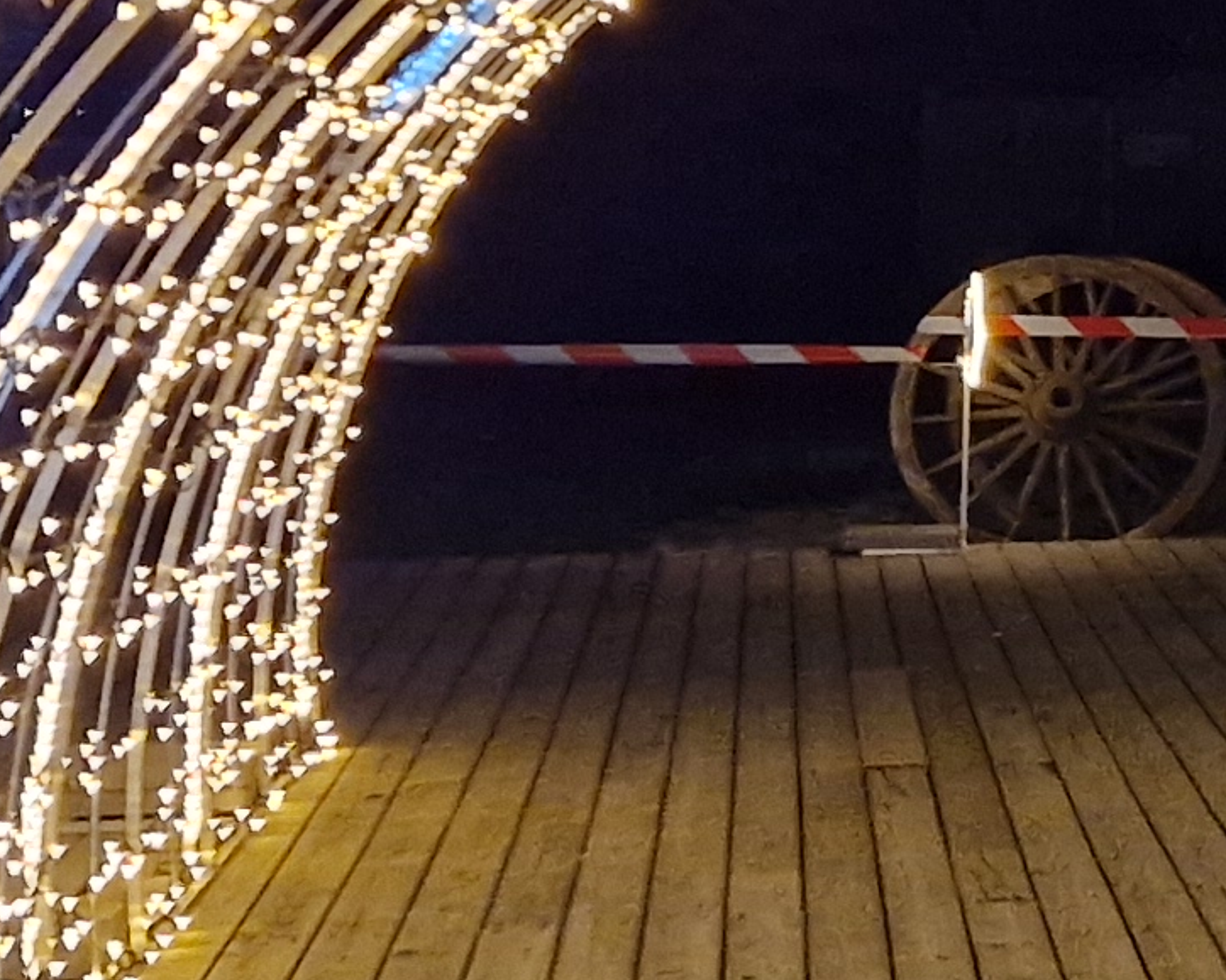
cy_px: 127
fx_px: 4499
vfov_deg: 12.4
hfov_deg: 13.6
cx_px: 2310
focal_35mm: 124
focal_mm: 5.4
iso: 500
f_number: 1.8
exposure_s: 1/100
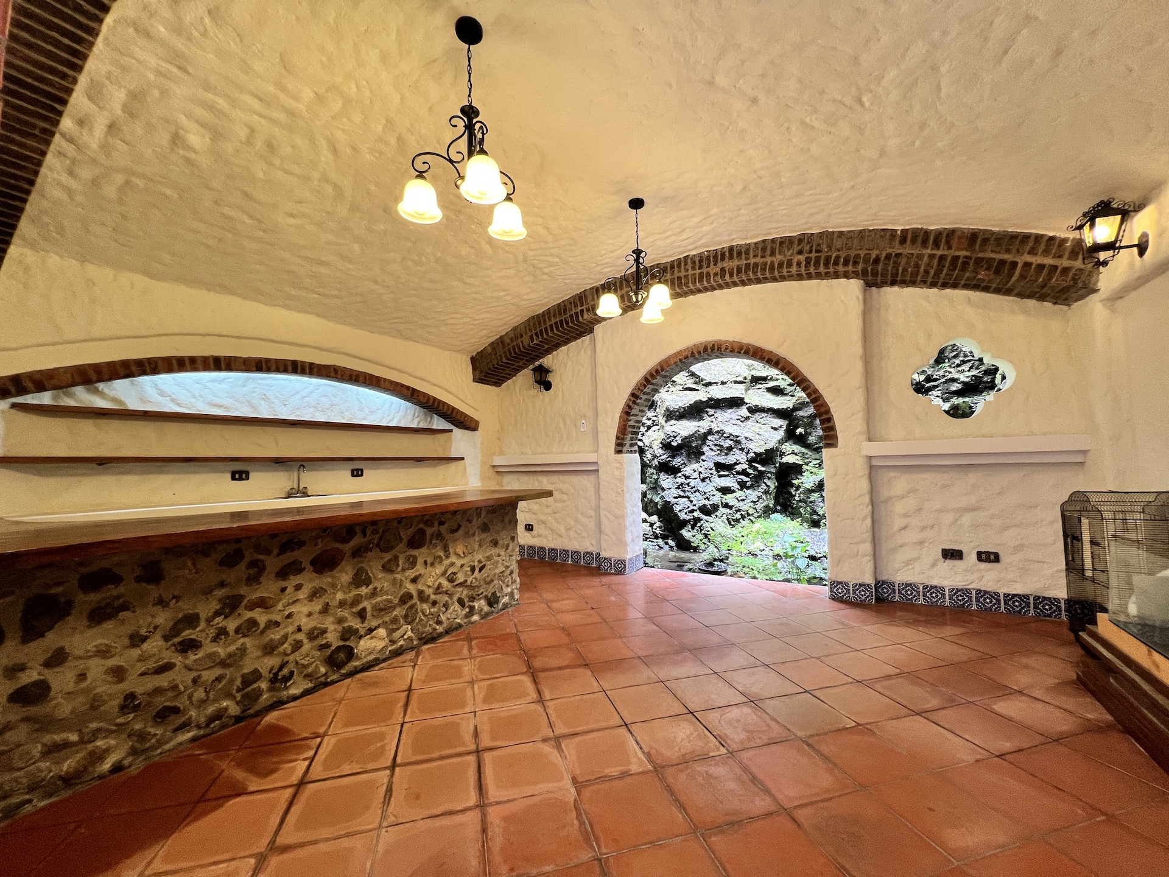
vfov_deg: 89.9
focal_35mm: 13
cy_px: 438
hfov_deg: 106.2
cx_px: 584
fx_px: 439
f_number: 1.8
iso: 125
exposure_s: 1/60
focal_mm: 1.57
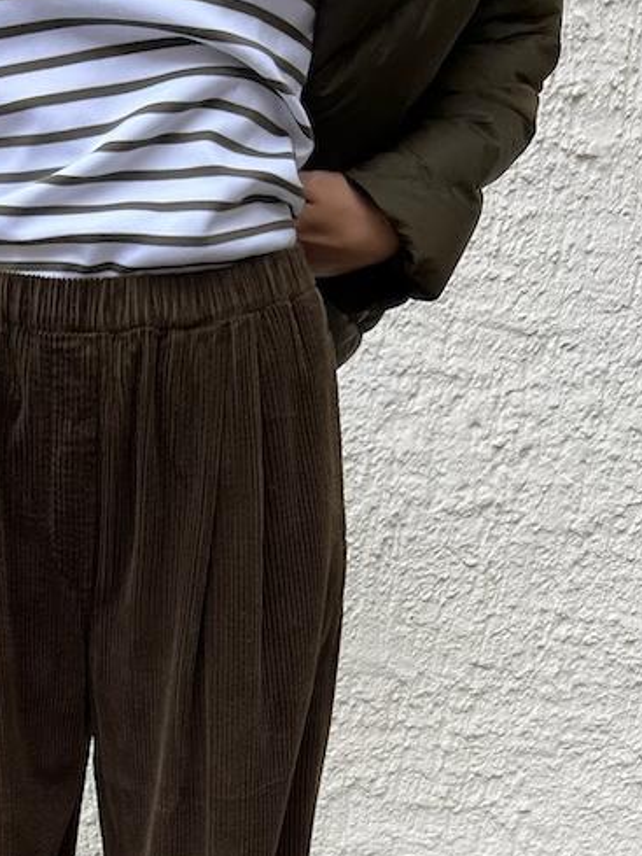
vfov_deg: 33.8
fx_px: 1285
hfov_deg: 26.8
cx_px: 33
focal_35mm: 52
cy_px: 841
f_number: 1.5
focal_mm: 5.7
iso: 50
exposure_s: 1/692
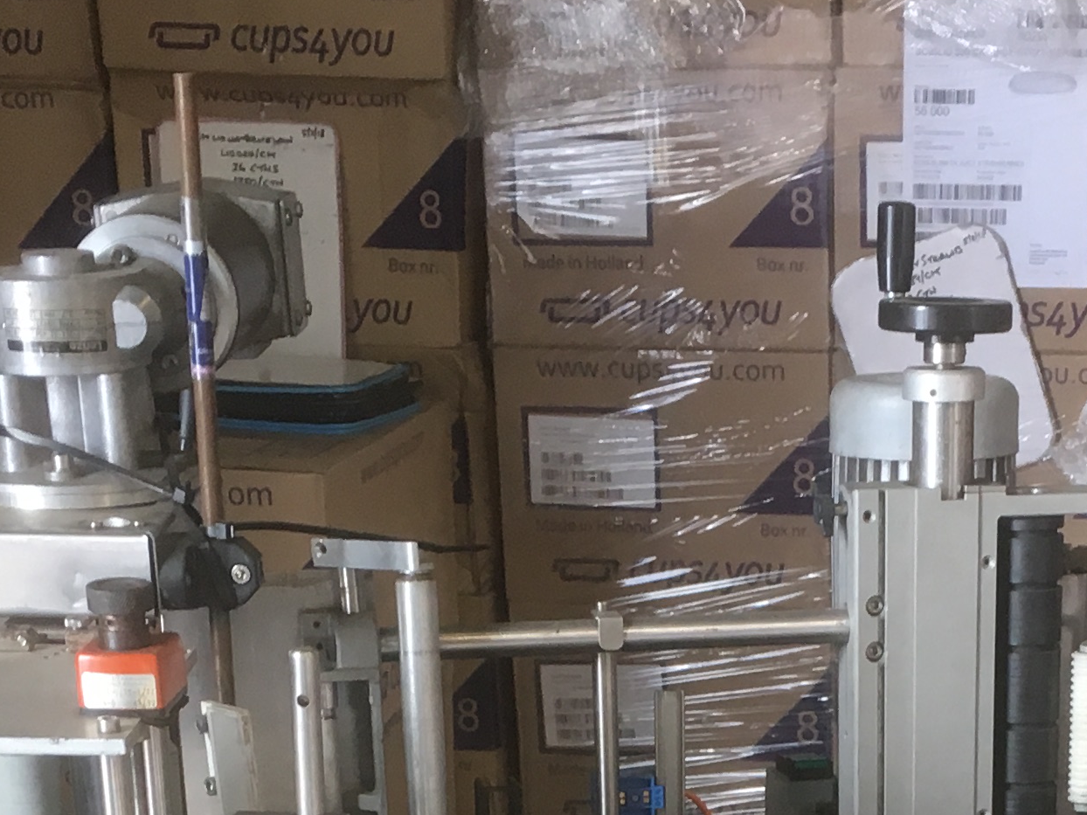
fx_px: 2952
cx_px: 848
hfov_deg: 20.7
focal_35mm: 94
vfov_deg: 14.5
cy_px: 1260
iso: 64
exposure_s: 1/33
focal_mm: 4.15
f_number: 2.2
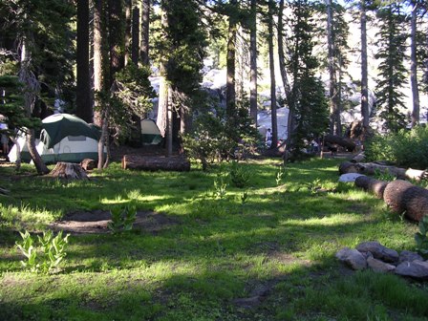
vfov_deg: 37.7
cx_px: 214
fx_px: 470
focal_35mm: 38
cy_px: 160
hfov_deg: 49.0
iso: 100
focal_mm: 5.8
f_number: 2.8
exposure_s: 1/79.1
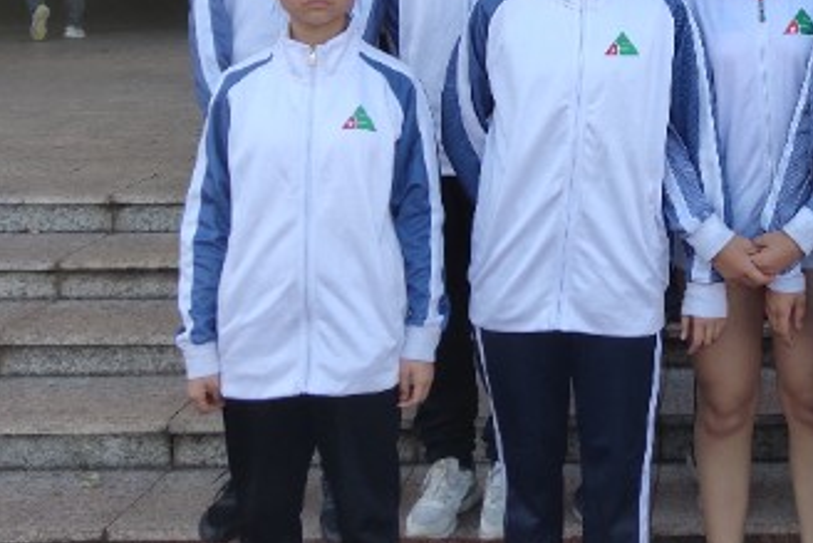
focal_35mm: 66
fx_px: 1491
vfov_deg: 19.5
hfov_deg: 28.7
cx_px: 803
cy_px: -89
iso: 50
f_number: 2
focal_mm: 3.87
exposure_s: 1/178
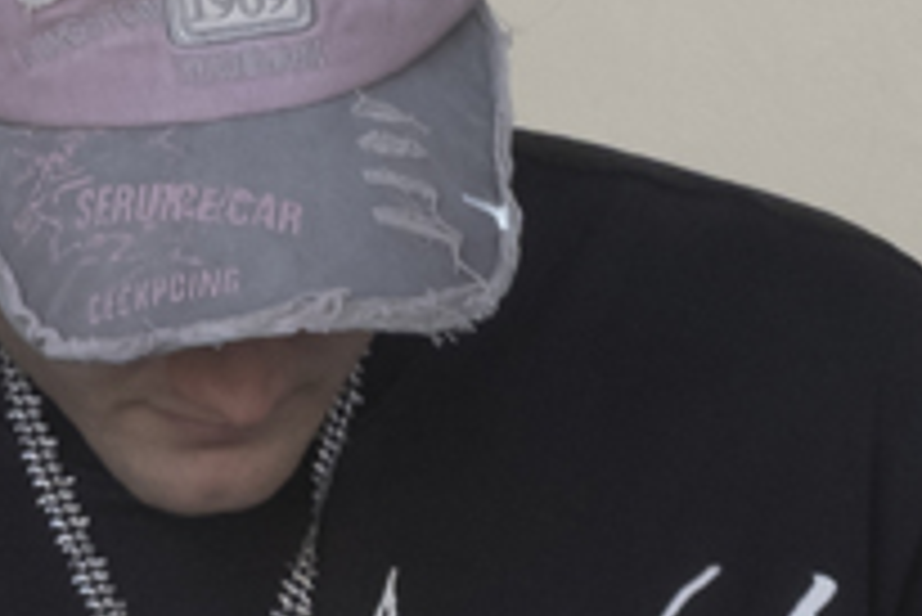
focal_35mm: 374
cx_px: -1048
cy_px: 1439
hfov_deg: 5.4
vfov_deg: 3.6
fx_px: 9585
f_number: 9
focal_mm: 42.9
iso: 640
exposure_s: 1/125
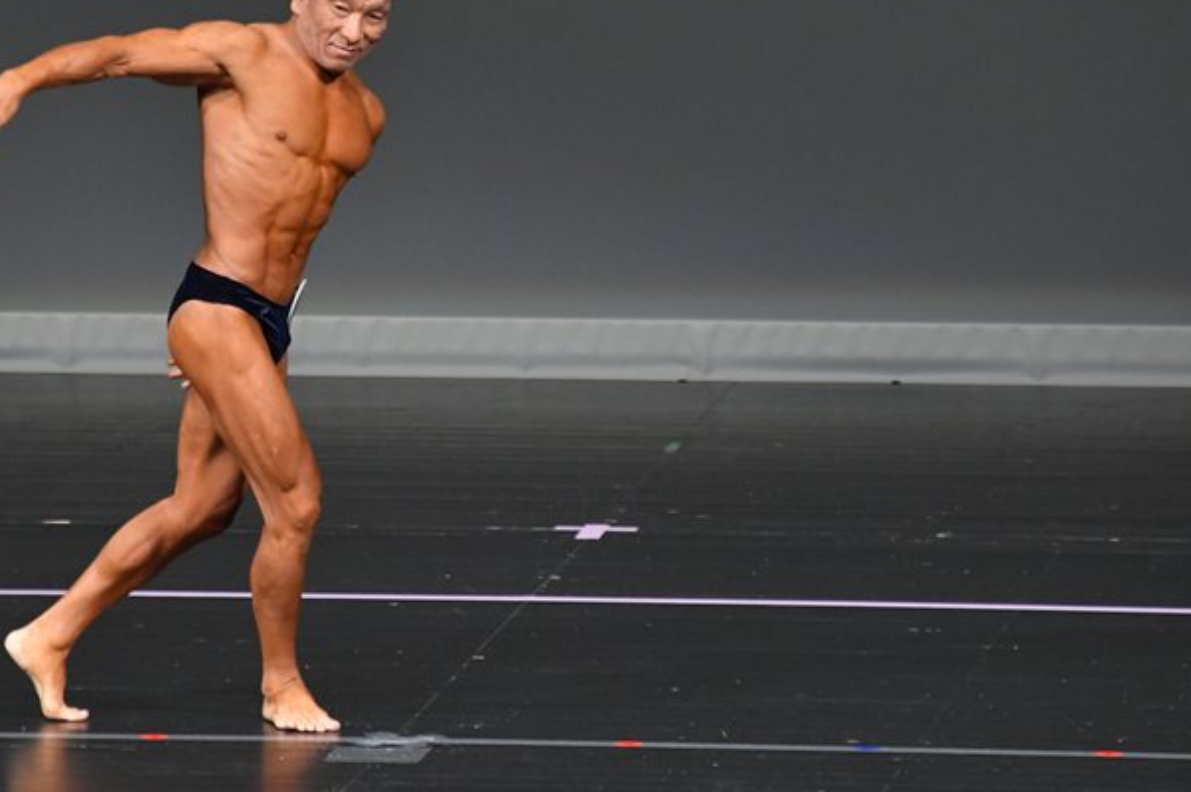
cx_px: 522
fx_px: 15933
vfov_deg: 2.8
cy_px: 296
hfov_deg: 4.3
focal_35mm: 482
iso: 4000
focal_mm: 250
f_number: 5.6
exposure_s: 1/400
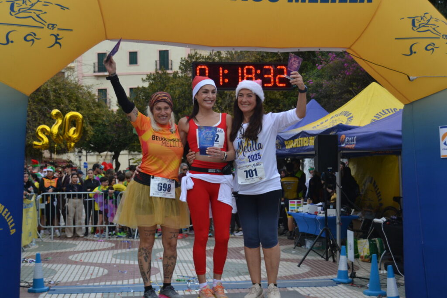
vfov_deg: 25.7
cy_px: 149
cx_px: 224
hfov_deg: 37.9
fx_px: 652
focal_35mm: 52
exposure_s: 1/640
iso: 400
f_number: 4.5
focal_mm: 35
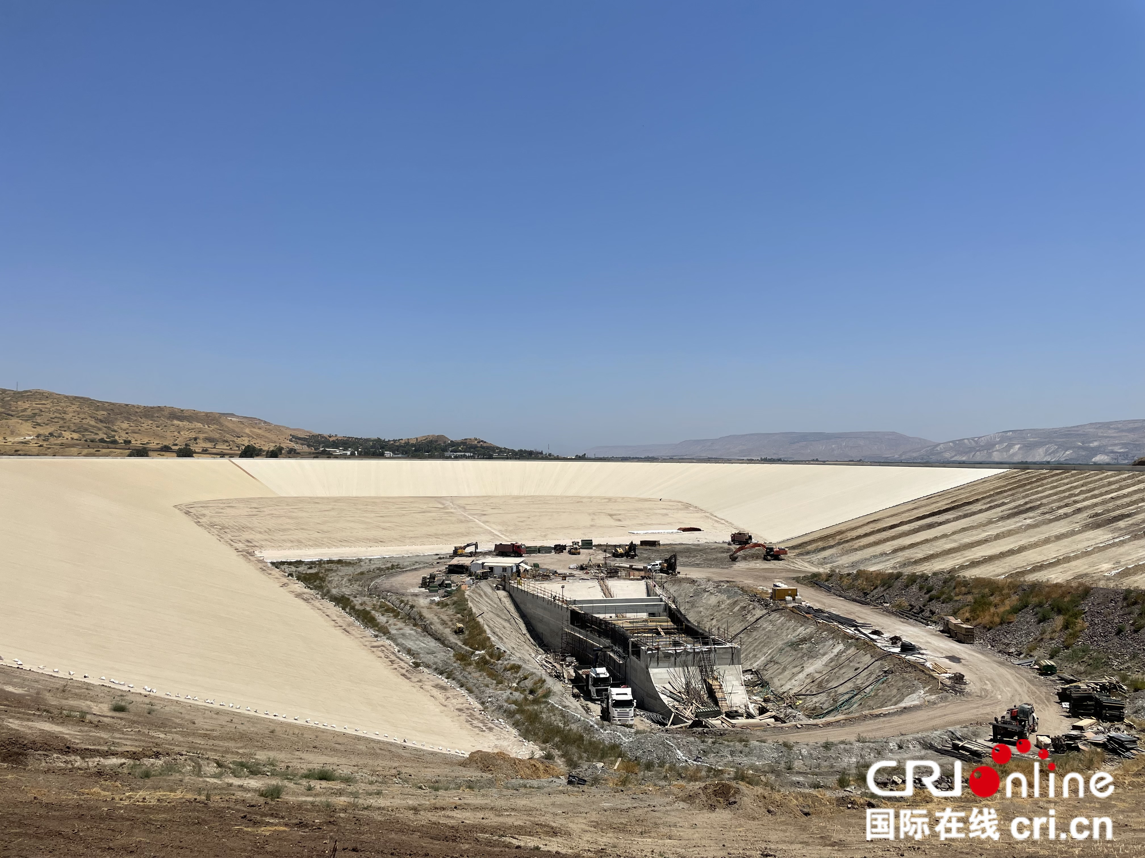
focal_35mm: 26
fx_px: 860
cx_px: 572
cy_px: 429
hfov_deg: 67.3
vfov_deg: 53.1
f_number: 1.6
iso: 32
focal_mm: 4.2
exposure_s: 1/8403
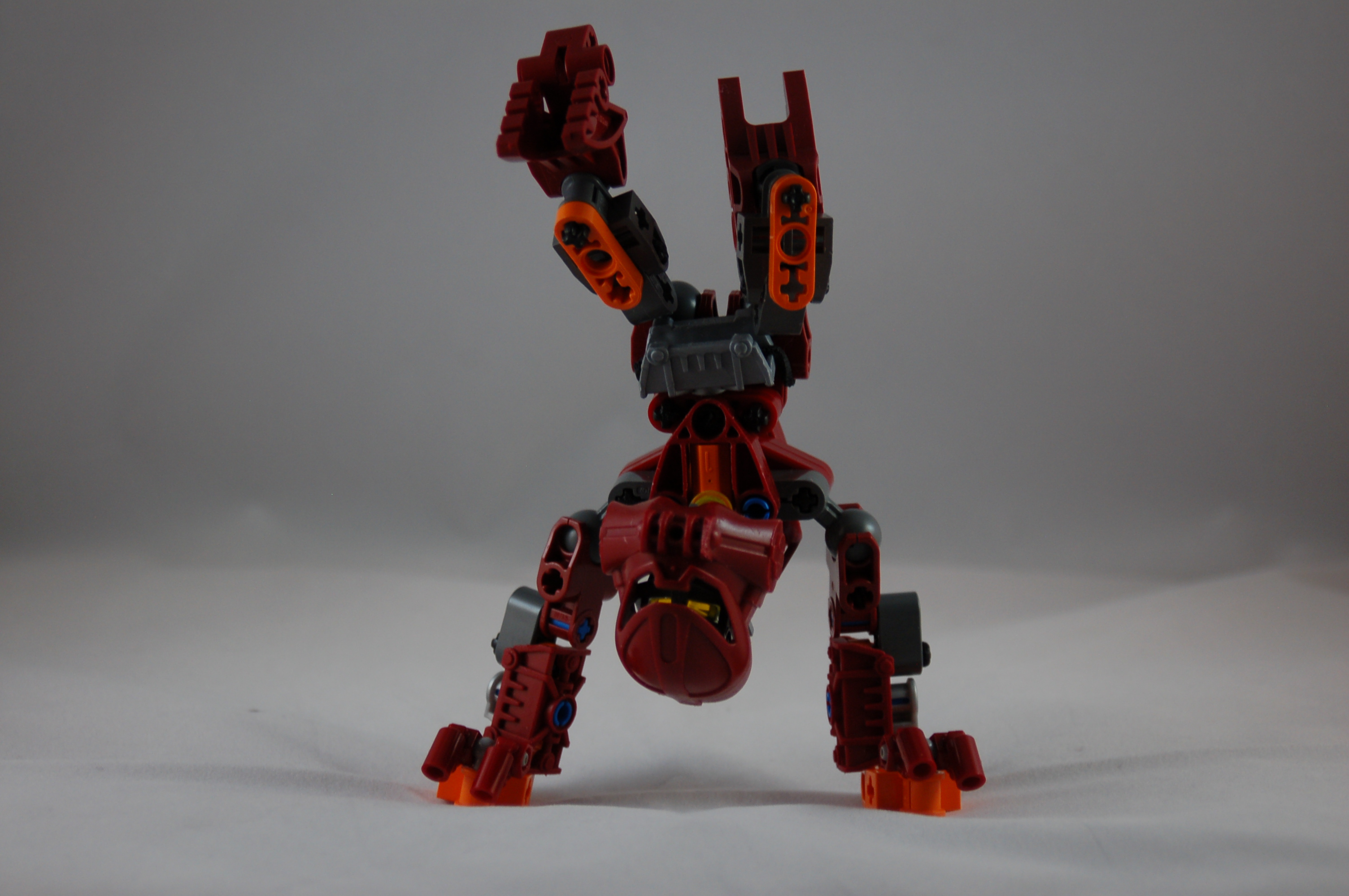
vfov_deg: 11.4
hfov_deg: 17.1
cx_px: 674
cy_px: 448
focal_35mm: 120
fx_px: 4493
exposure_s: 1/20
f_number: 5.6
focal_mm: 80
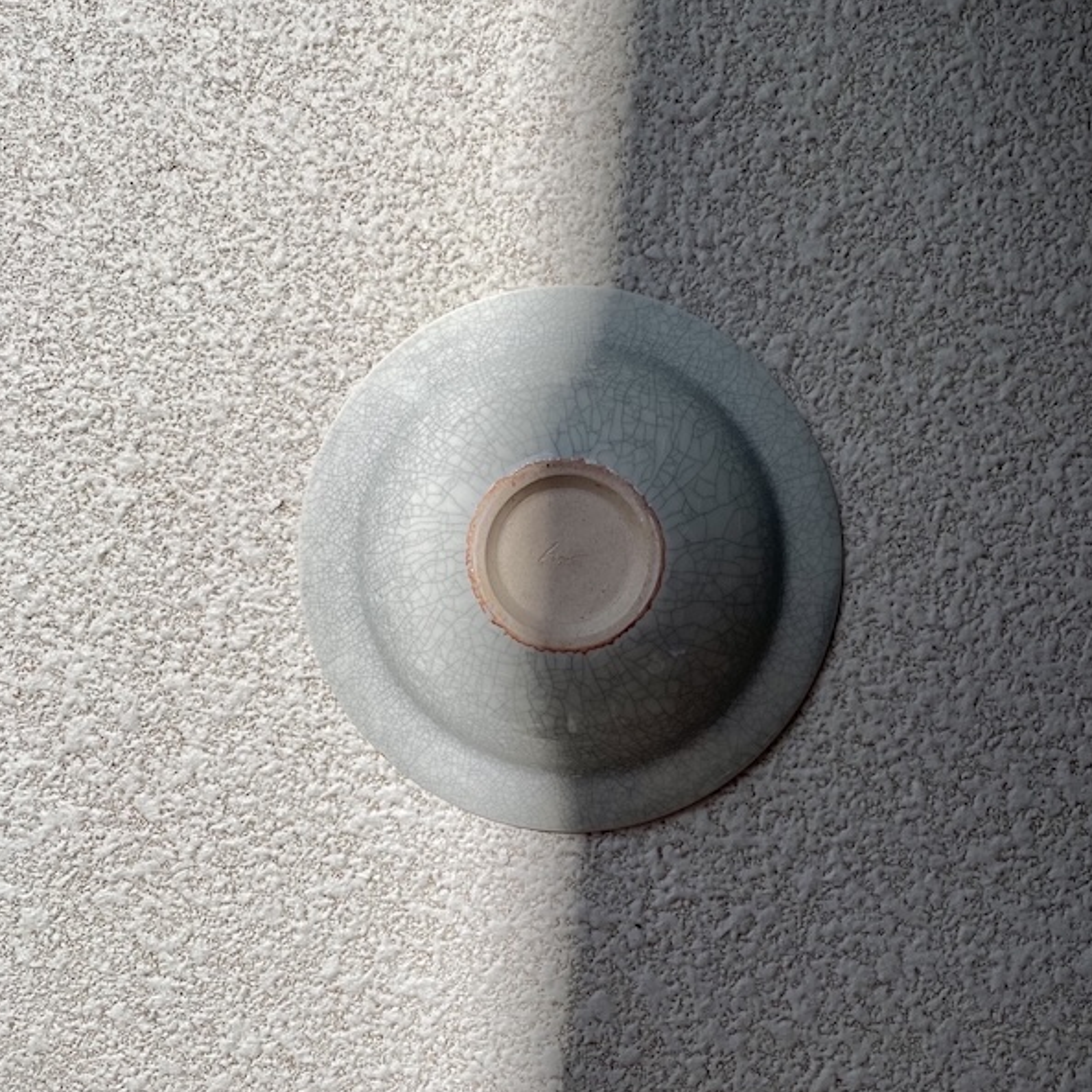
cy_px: 545
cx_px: 589
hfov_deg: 52.5
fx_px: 1106
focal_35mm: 31
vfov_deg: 52.5
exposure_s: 1/6494
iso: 32
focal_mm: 4.2
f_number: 1.6
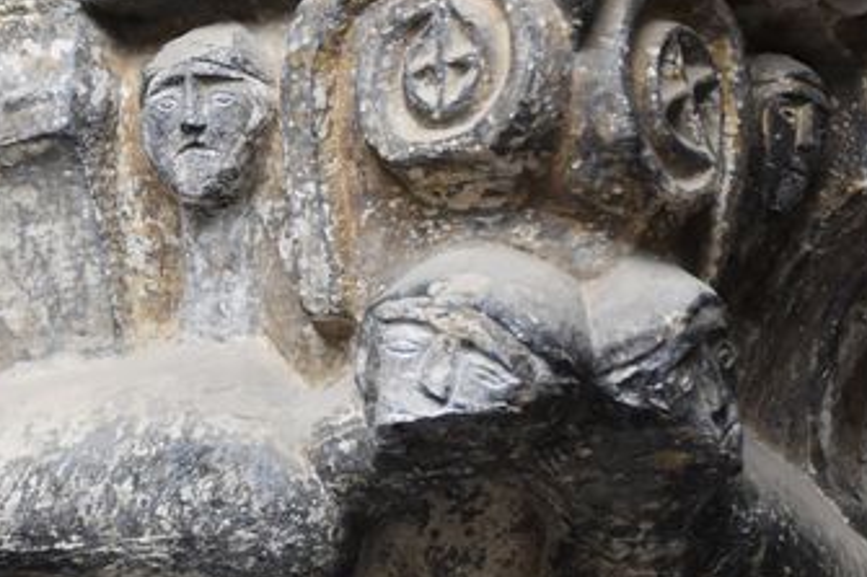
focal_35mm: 400
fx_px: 9618
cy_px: 313
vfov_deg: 3.4
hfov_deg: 5.2
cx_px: 316
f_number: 4.5
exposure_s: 1/125
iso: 1000
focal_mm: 85
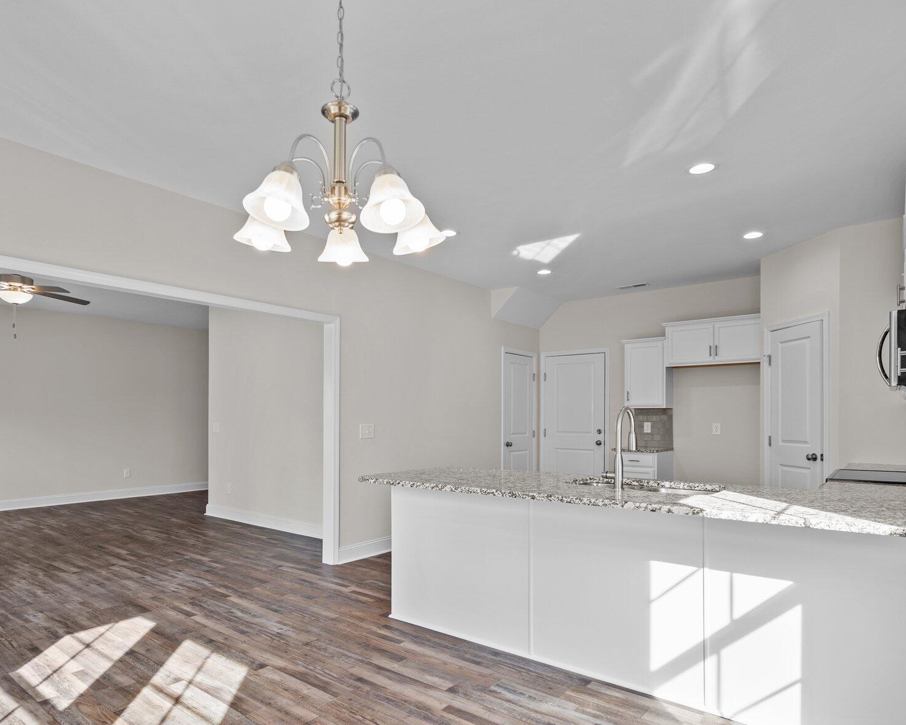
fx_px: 563
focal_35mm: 21
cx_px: 419
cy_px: 415
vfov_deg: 65.2
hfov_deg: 77.5
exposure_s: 1/15
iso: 200
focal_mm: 16
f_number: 4
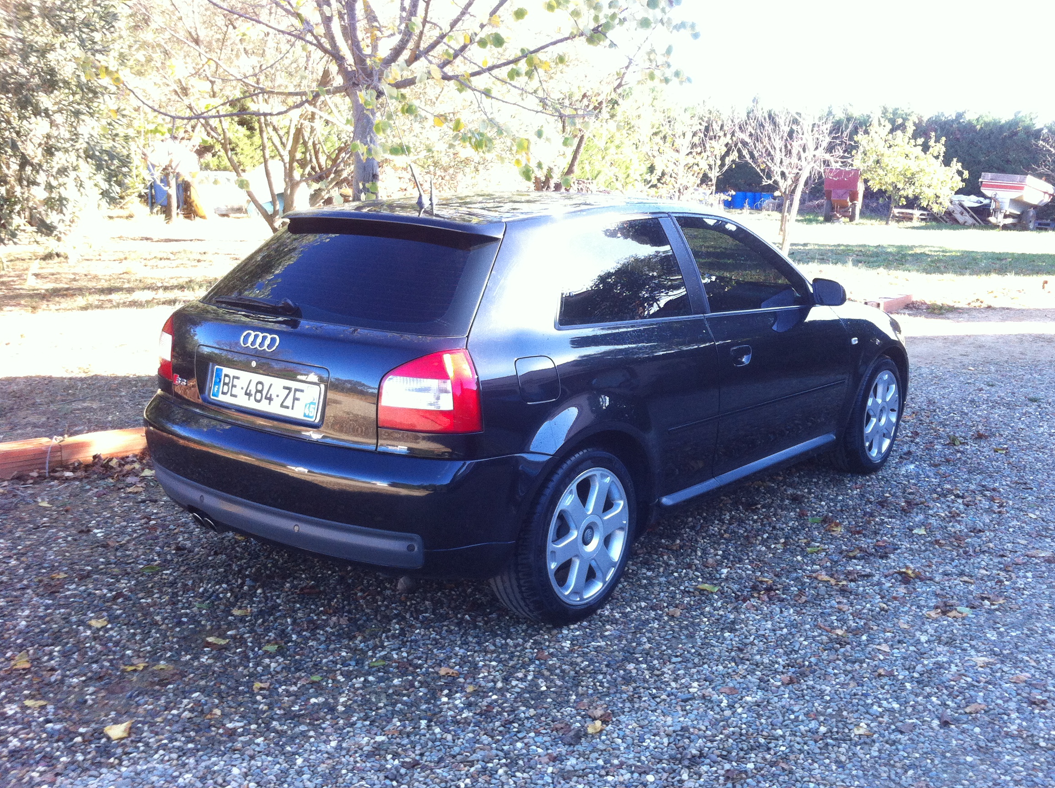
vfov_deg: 36.7
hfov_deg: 47.8
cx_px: 585
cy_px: 416
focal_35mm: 39
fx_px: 1187
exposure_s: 1/120
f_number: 2.8
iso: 125
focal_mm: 3.85
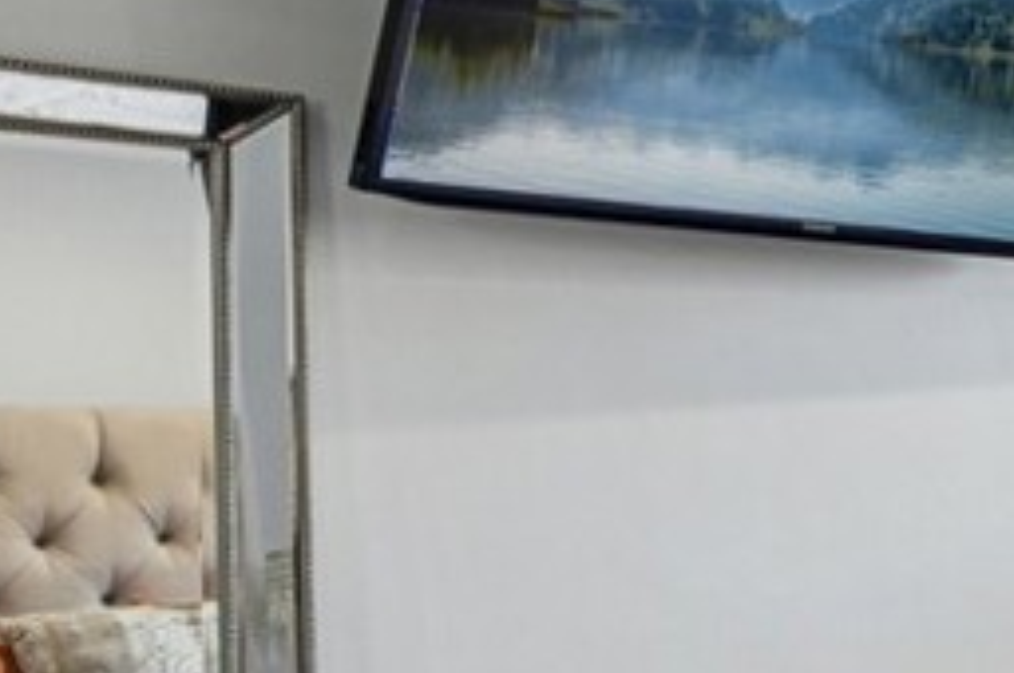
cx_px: 1913
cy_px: 439
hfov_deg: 20.8
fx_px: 1575
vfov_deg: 24.0
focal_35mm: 56
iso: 250
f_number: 8
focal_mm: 14
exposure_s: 1/4
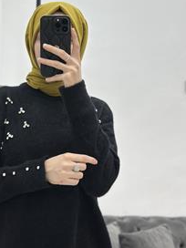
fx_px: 523
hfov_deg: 20.1
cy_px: 81
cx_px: 59
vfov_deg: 26.5
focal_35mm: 73
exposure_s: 1/100
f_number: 1.78
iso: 125
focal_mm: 6.86
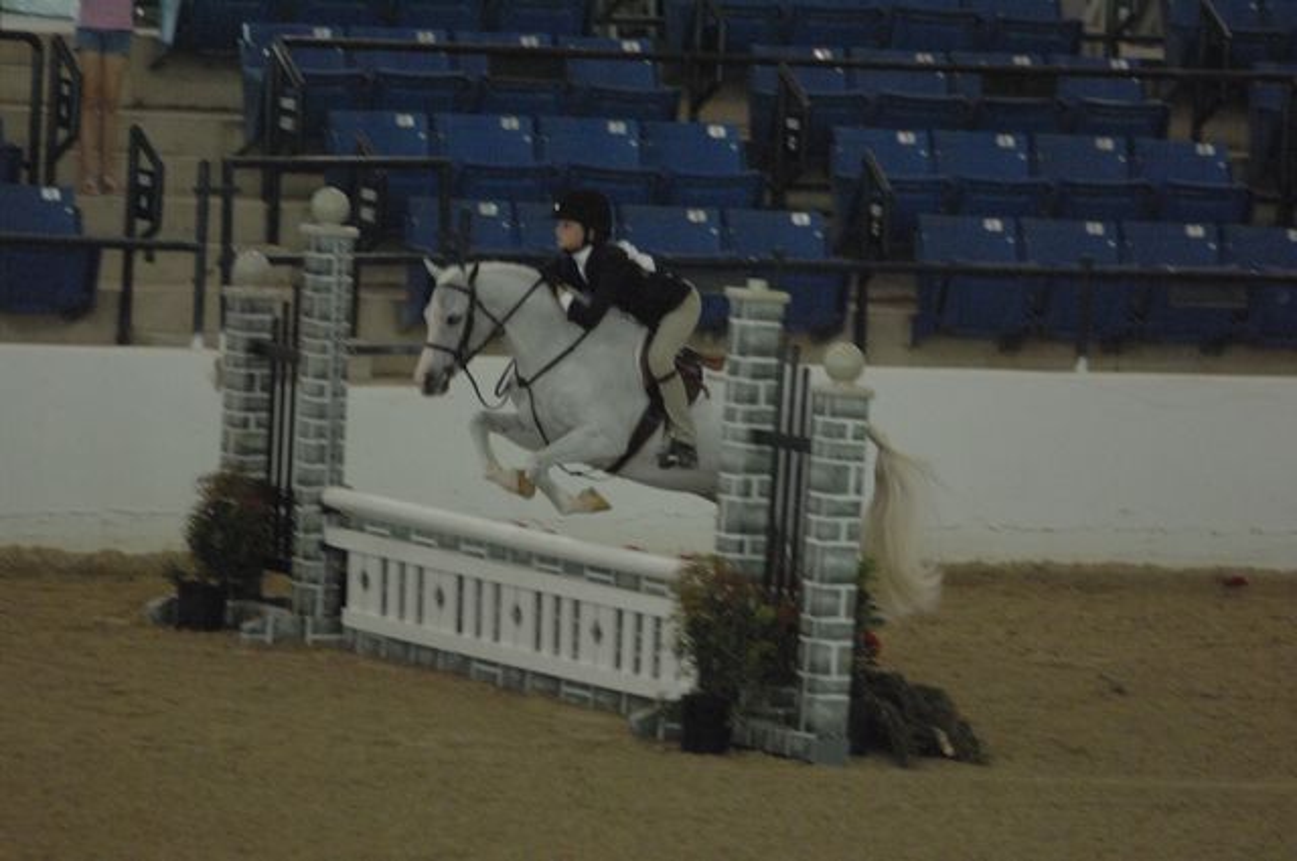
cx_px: 648
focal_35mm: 300
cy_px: 430
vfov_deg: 4.6
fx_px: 10795
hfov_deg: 6.9
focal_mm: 200
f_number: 2.8
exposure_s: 1/320
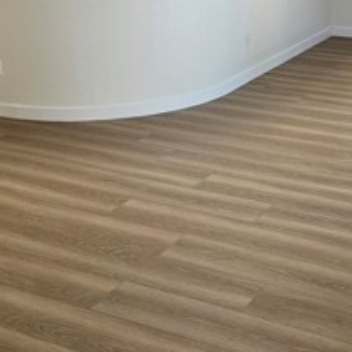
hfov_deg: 25.5
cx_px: 243
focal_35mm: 67
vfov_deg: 24.8
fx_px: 771
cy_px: 24
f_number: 1.8
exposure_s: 1/120
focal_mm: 5.4
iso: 50
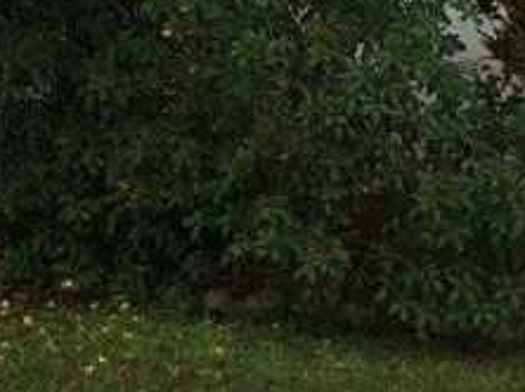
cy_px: -130
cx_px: -109
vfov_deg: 10.1
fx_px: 2166
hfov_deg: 13.4
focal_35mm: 143
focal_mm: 3.3
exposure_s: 1/232
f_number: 2.4
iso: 25
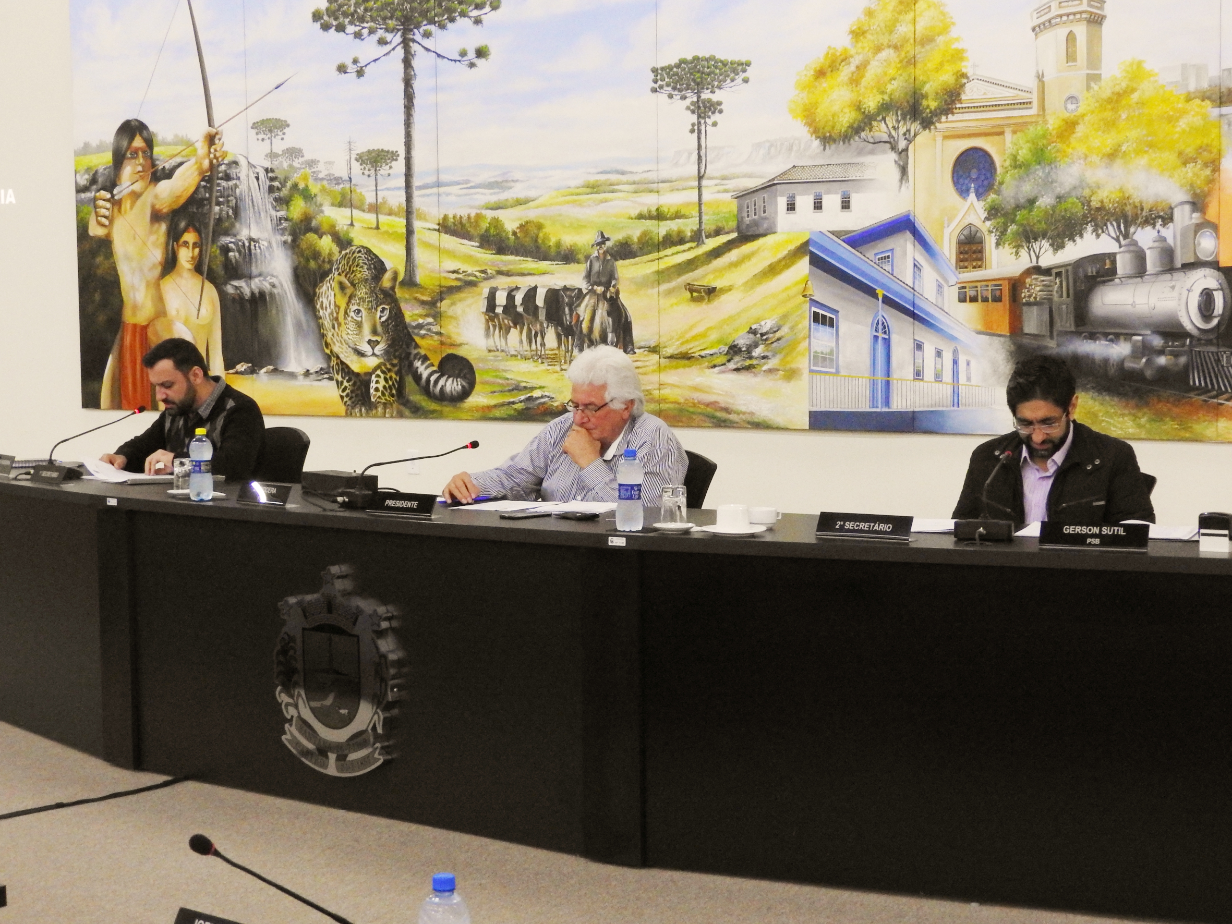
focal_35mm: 60
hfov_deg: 32.2
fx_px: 2136
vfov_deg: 24.4
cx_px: 616
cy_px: 462
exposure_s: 1/30
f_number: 4.8
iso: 800
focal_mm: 10.7
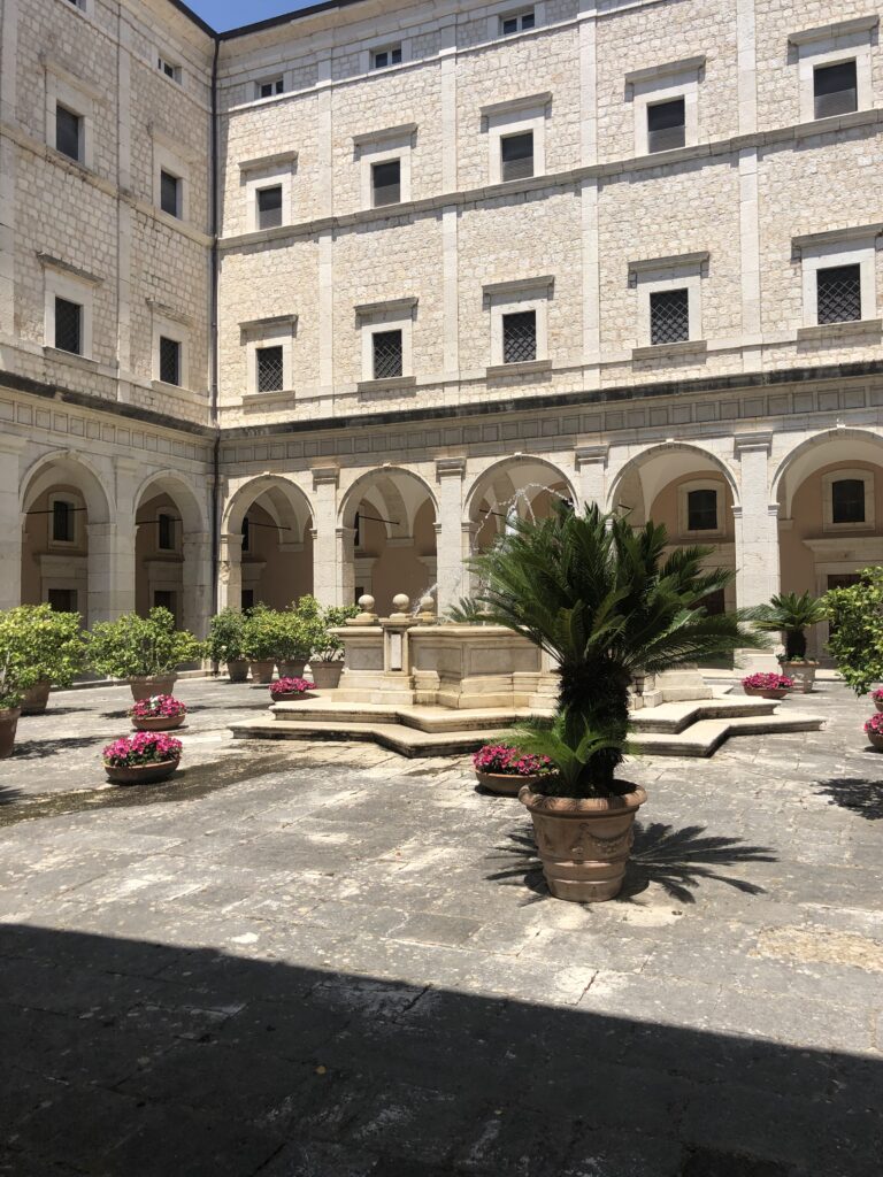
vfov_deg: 63.4
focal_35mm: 28
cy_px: 588
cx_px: 442
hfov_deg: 49.7
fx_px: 952
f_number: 1.8
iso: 20
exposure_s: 1/2183
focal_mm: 3.99
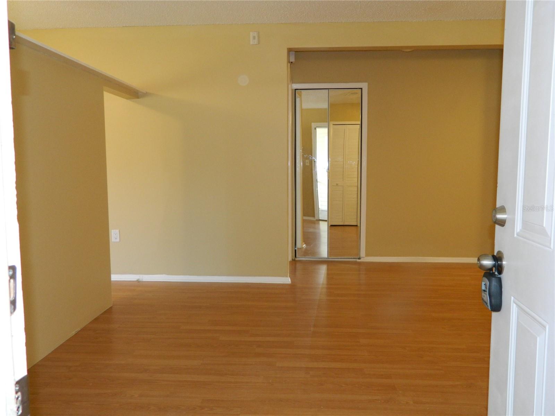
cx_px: 278
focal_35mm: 28
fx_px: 449
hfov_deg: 63.4
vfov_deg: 49.7
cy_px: 208
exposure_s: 1/30
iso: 200
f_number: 3.2
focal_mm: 5.1
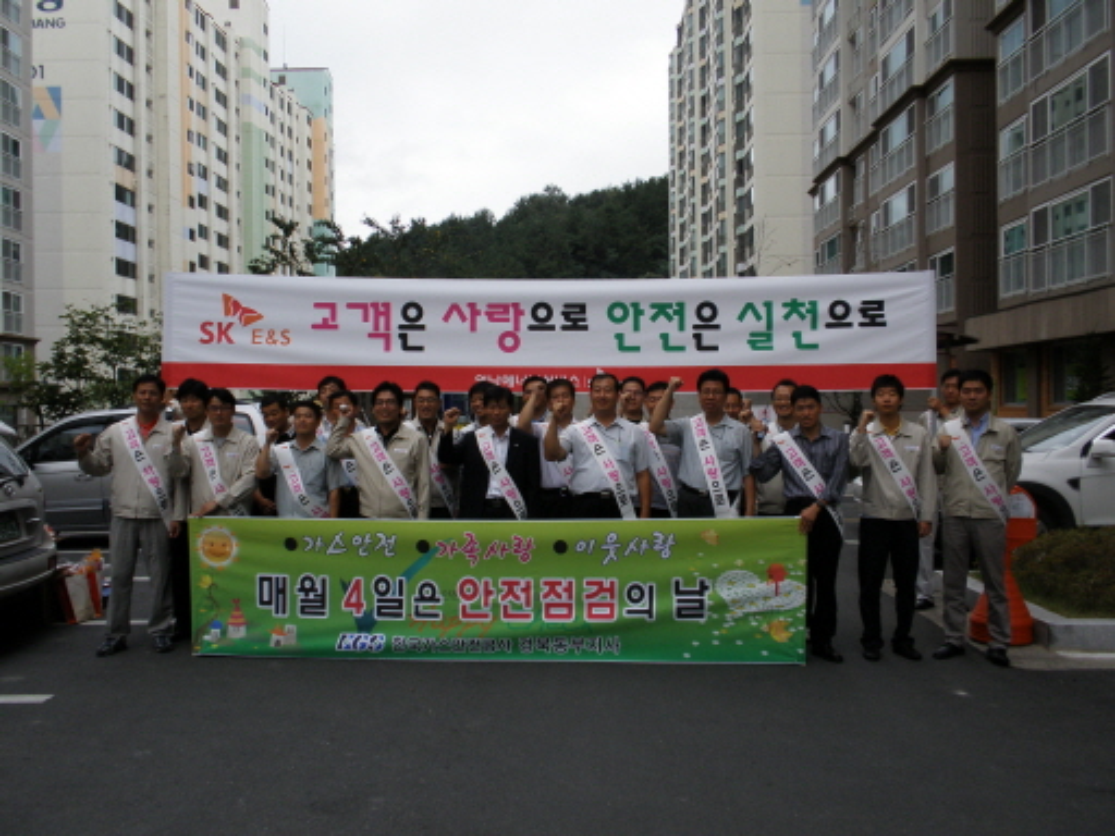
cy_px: 418
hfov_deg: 50.1
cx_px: 558
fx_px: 1192
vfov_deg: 38.7
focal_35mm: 37
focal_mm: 6.6
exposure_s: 1/320
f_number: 3.5
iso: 64
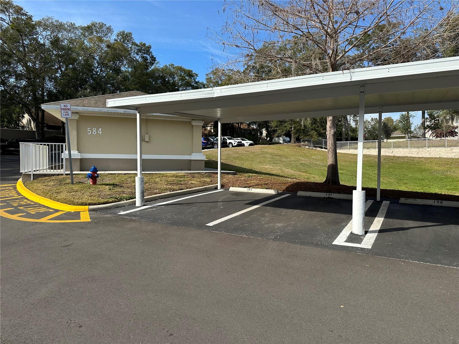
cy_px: 172
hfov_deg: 71.6
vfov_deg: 56.8
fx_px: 318
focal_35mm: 24
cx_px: 230
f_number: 1.78
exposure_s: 1/2732
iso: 80
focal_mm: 6.86
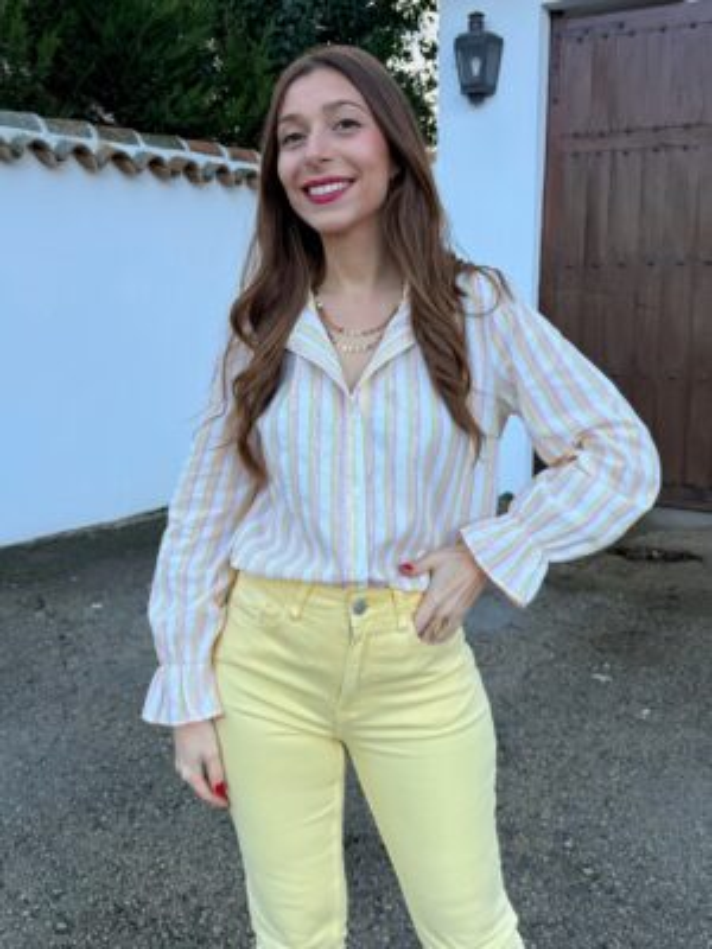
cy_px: 474
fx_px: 658
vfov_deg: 71.6
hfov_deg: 56.8
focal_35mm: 24
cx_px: 356
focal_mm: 6.76
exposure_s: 1/430
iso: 80
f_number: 1.78
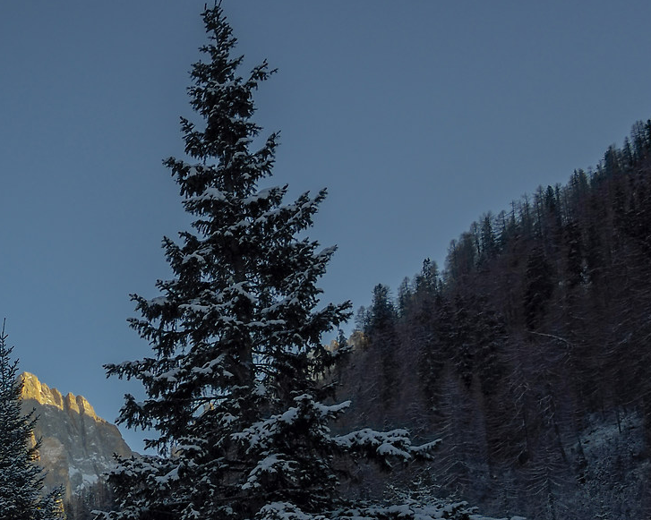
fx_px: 1194
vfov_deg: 22.3
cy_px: 656
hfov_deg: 23.0
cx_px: -390
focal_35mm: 62
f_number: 10
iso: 100
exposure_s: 3
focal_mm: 20
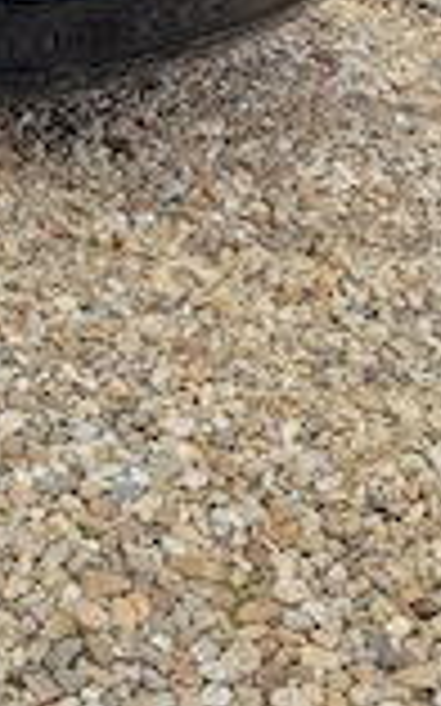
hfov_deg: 19.6
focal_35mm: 62
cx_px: -104
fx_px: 1193
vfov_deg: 30.9
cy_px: 22
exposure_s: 1/476
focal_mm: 6.4
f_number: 1.8
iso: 50
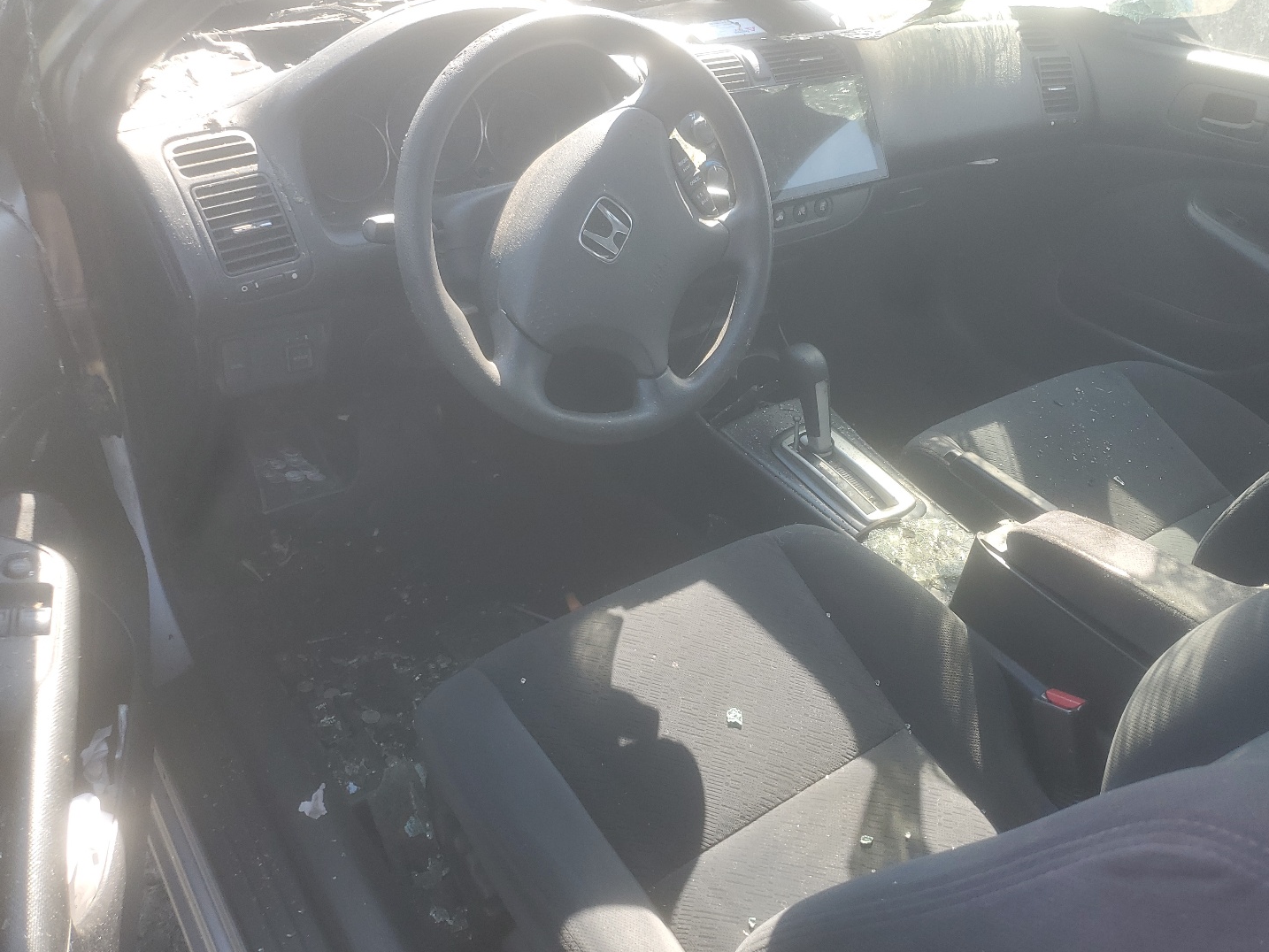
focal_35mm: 29
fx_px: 1063
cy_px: 486
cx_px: 706
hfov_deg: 61.5
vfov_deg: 48.2
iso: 50
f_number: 1.5
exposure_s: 1/270
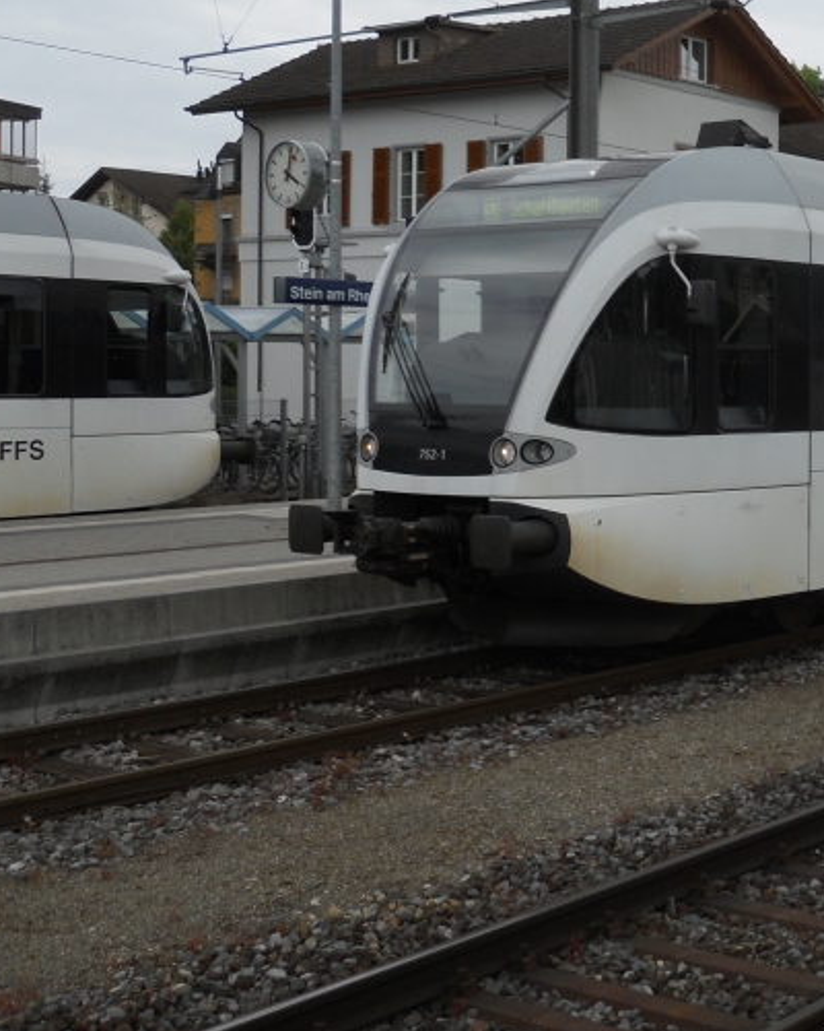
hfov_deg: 25.3
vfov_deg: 33.4
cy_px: 377
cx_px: 898
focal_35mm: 56
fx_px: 1707
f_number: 5.4
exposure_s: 1/320
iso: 80
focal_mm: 5
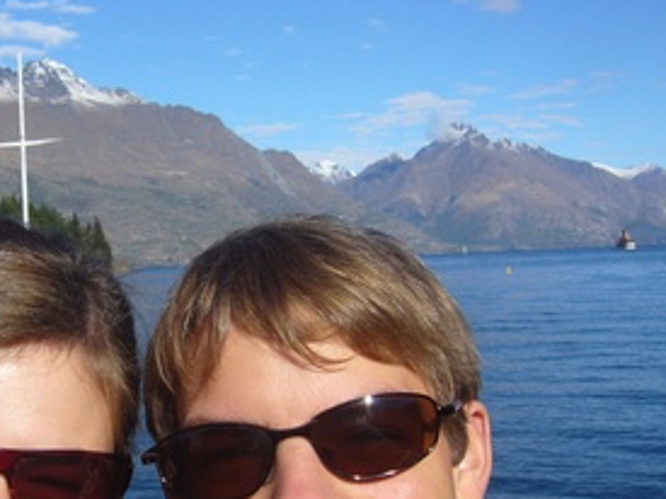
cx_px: 148
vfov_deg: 26.0
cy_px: 315
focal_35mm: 56
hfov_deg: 33.5
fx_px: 1077
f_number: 5.6
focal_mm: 5.8
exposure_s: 1/400
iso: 80
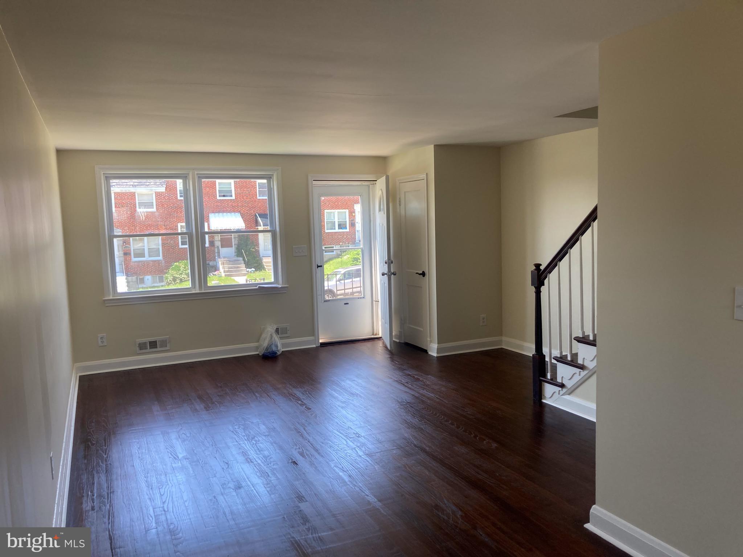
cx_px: 372
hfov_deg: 63.4
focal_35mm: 28
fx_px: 601
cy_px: 278
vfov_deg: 49.7
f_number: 1.8
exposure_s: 1/121
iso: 50
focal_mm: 3.99
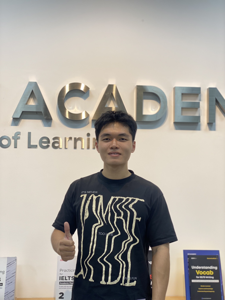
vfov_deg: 36.8
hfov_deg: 28.0
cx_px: 112
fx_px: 451
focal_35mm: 52
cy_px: 150
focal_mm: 6
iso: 25
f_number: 2
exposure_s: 1/100
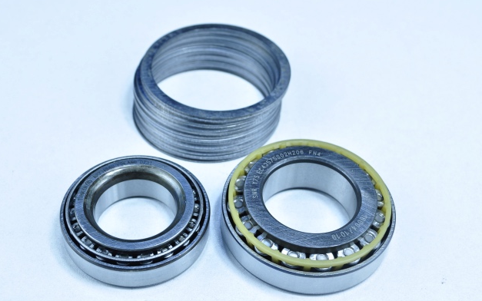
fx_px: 716
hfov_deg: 37.2
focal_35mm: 55
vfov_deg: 23.8
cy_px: 149
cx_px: 242
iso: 200
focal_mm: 35
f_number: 8
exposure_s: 1/60
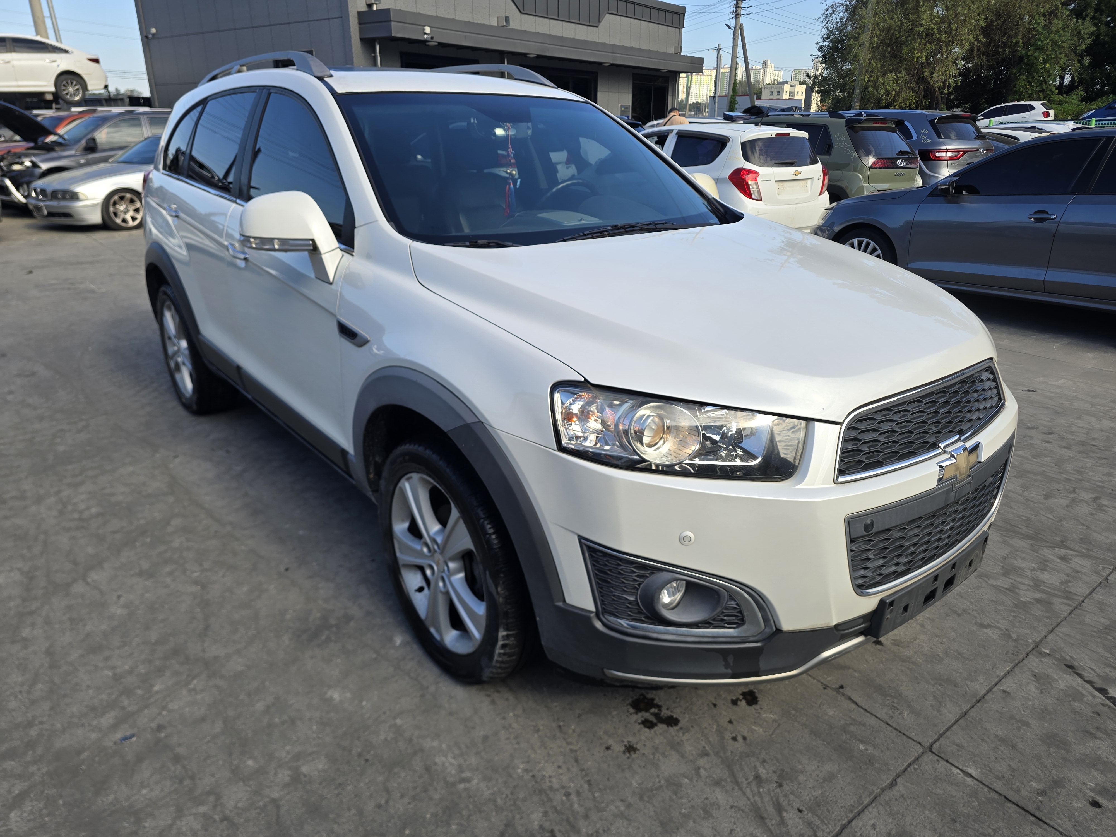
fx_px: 742
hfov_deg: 73.9
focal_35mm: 23
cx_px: 558
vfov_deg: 58.9
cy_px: 418
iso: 12
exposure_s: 1/329
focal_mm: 6.3
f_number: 1.7
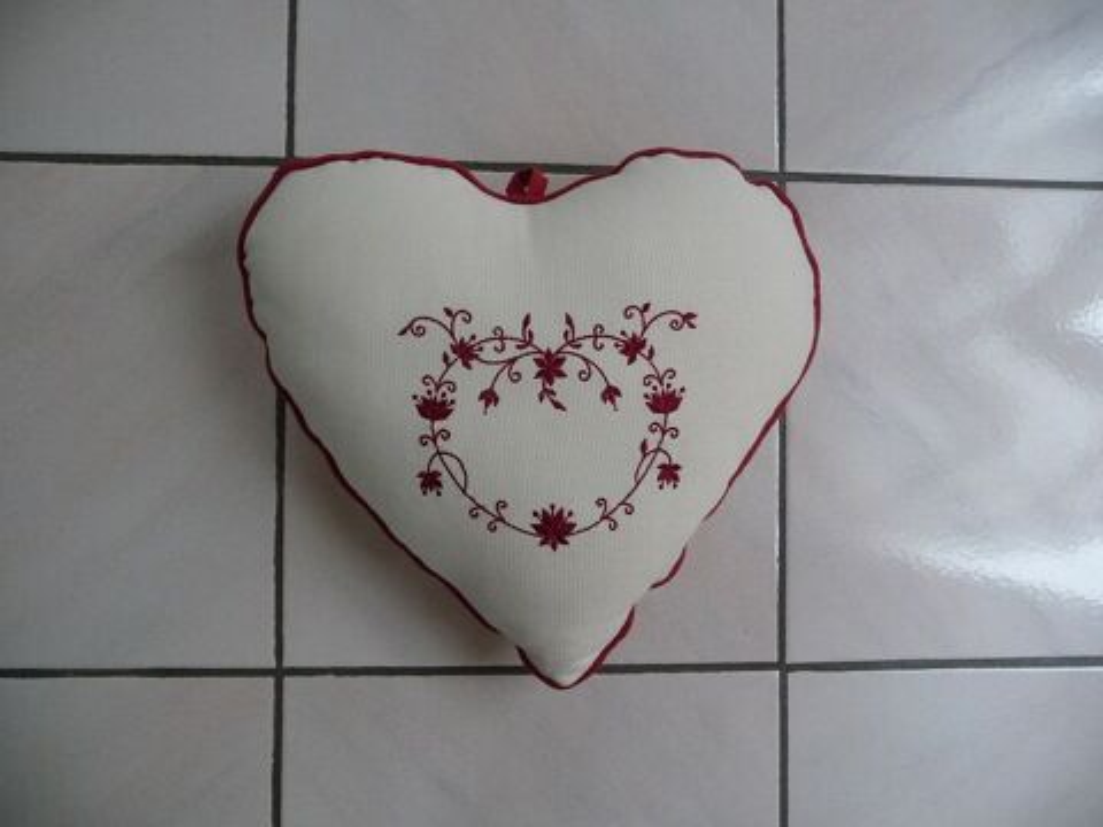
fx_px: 892
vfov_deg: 49.7
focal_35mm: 28
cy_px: 414
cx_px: 552
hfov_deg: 63.4
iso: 200
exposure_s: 1/30
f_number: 3.3
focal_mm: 4.7
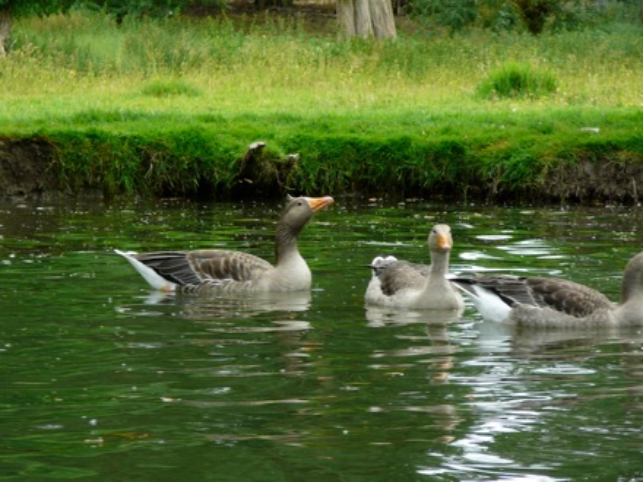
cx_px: 322
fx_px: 3789
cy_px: 241
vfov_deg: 7.3
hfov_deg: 9.7
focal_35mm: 204
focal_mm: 30.3
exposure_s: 1/80
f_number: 4.1
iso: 80
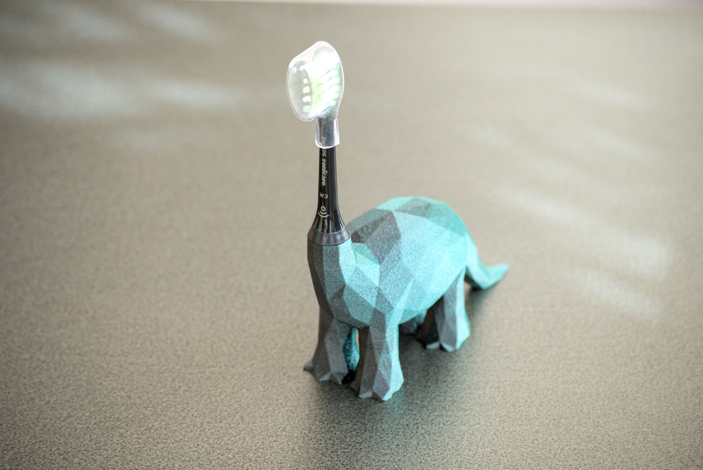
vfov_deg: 9.6
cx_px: 350
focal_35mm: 143
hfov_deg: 14.3
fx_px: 2794
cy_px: 235
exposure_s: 1/125
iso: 900
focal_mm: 95
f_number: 4.2
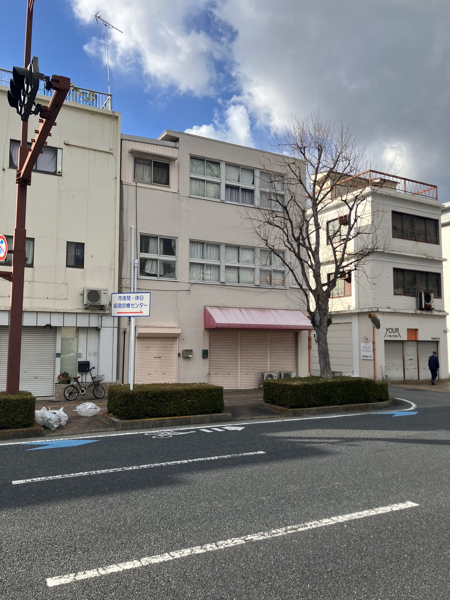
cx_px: 225
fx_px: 485
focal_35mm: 28
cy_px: 300
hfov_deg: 49.7
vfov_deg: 63.4
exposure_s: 1/1517
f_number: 1.8
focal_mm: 3.99
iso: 32
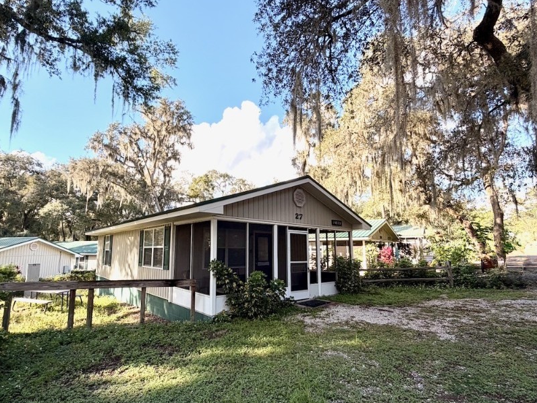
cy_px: 213
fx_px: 279
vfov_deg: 71.5
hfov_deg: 87.6
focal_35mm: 18
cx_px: 246
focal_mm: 2.22
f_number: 2.2
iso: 64
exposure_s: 1/502
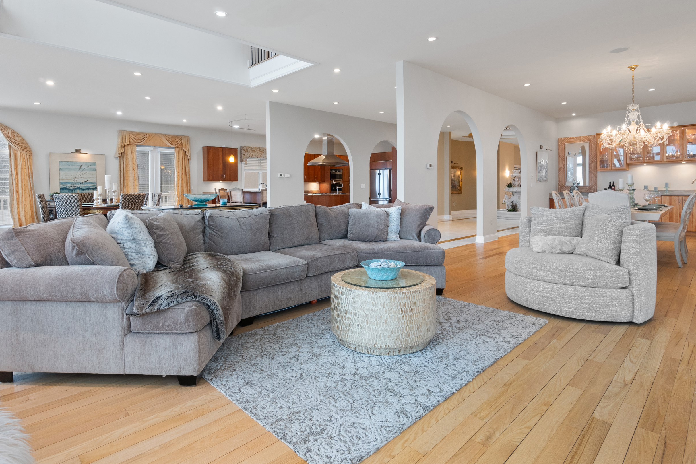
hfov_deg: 86.9
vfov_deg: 64.0
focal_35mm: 19
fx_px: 367
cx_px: 338
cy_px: 187
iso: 400
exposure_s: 1/2.5
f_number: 7.1
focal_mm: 10
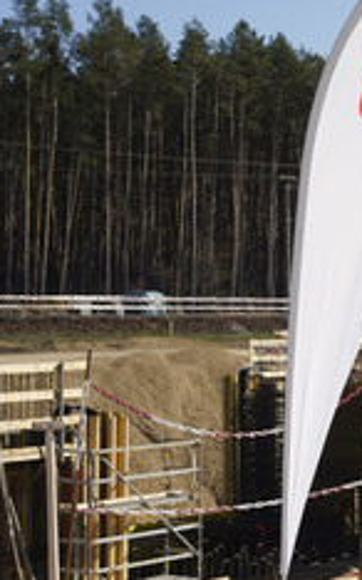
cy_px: 325
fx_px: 1865
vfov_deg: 17.7
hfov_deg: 10.8
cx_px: 497
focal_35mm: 118
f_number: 10
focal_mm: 60
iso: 100
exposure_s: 1/250
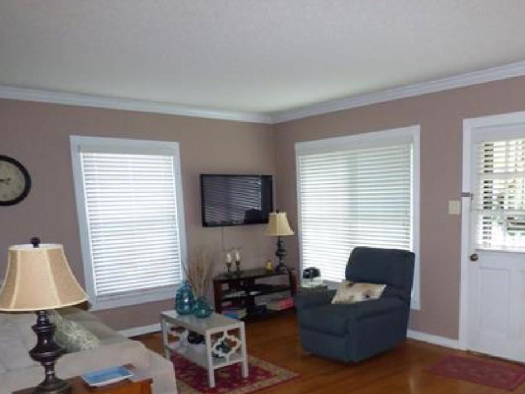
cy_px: 284
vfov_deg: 44.3
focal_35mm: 31
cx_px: 365
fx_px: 470
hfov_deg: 56.6
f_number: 2.8
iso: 500
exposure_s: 1/60
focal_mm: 3.58
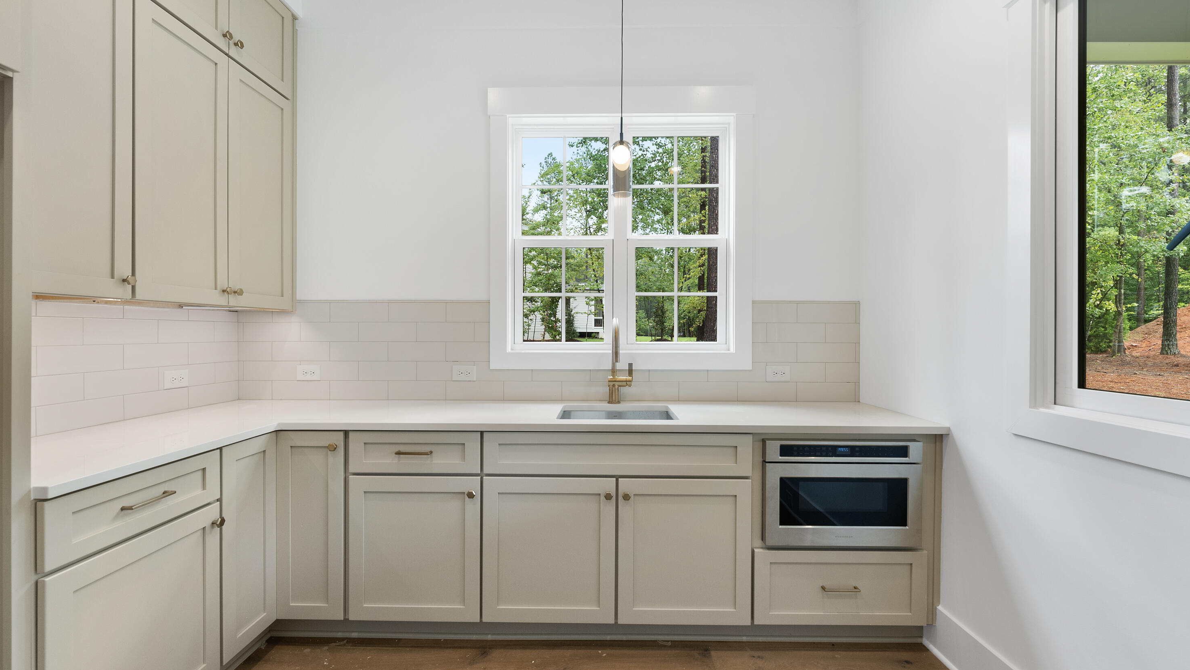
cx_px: 594
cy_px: 329
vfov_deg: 70.5
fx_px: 473
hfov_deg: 103.0
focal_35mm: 15
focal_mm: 14
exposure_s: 1/30
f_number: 7.1
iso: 800
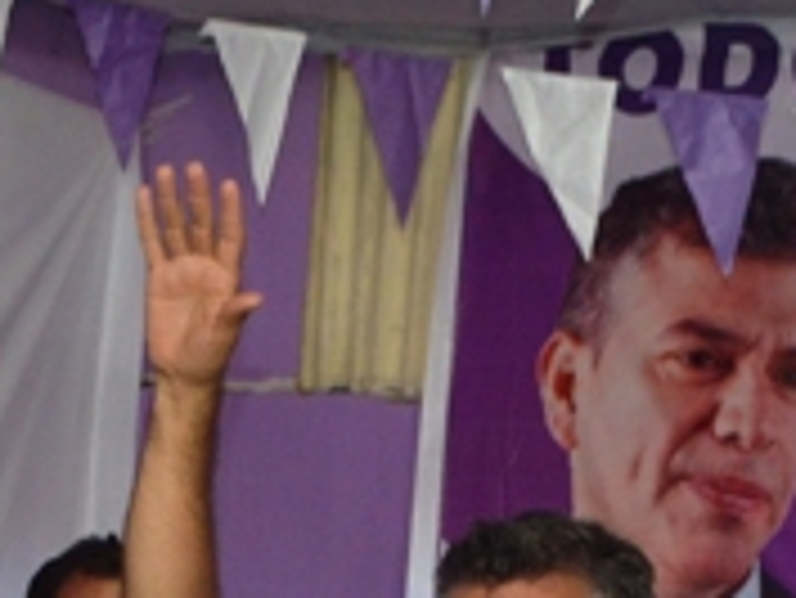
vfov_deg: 10.1
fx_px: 3360
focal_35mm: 146
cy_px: 638
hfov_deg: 13.5
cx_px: 454
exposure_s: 1/60
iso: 1250
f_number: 4.5
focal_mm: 28
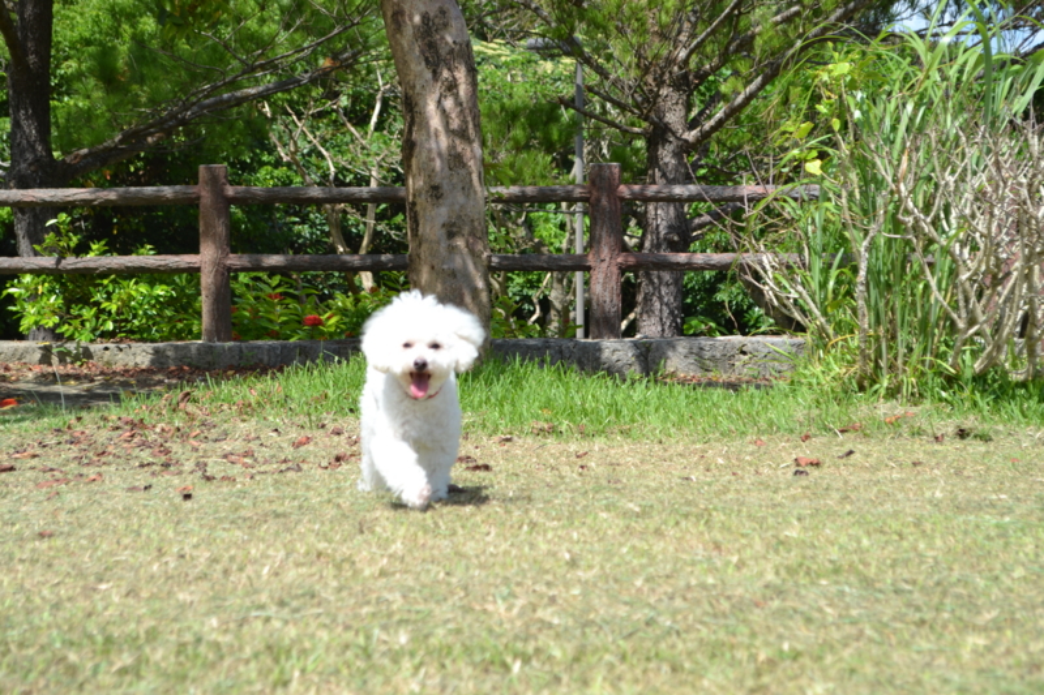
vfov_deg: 17.5
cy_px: 348
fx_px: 2261
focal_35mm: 78
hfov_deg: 26.0
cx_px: 522
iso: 100
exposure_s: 1/200
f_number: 8
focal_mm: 52
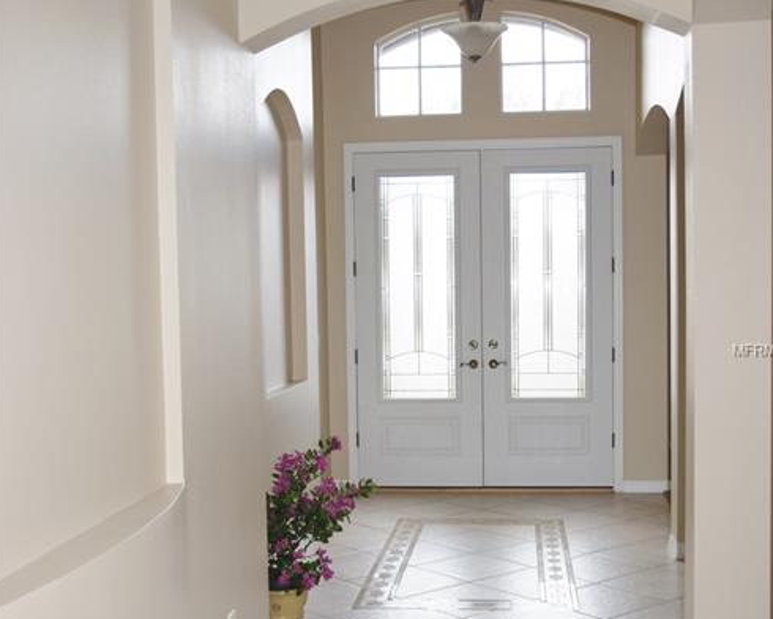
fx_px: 1161
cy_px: 351
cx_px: 396
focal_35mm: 51
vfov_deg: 29.8
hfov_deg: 36.8
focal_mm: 23
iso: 180
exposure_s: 1/200
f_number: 3.8
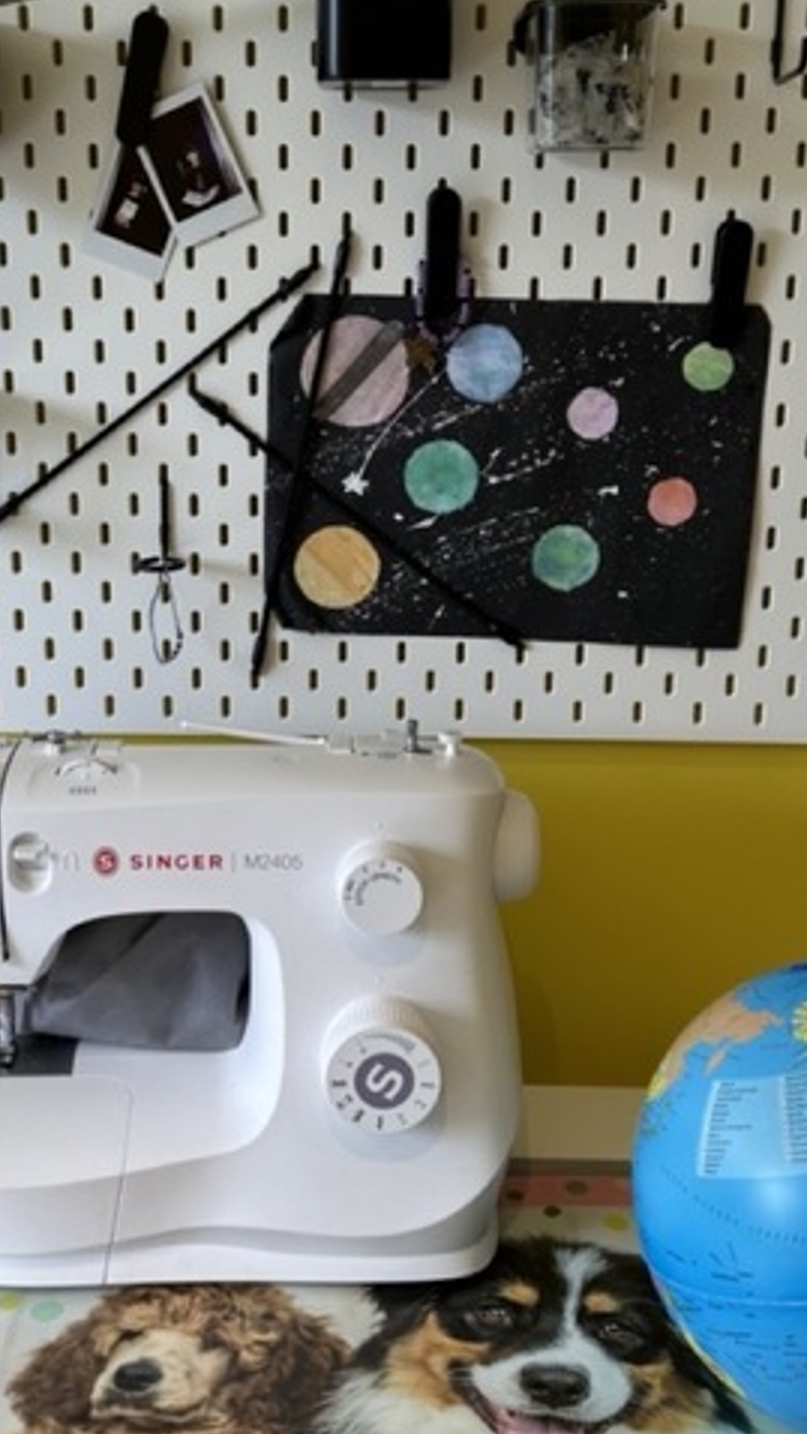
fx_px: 1597
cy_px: 627
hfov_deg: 28.3
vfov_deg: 48.2
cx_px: 303
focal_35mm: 42
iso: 64
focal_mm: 6.86
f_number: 1.78
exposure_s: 1/100
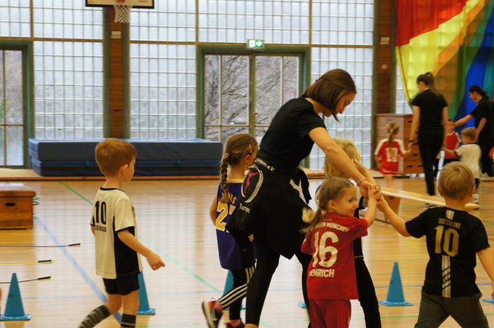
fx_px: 1284
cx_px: 265
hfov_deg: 21.8
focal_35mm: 94
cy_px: 211
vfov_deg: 14.5
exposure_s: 1/80
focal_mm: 45
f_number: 4
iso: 500
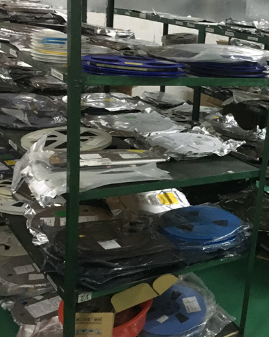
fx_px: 488
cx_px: 249
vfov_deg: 38.0
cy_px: 166
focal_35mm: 49
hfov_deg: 29.4
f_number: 2.2
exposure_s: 1/17
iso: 320
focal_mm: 4.15
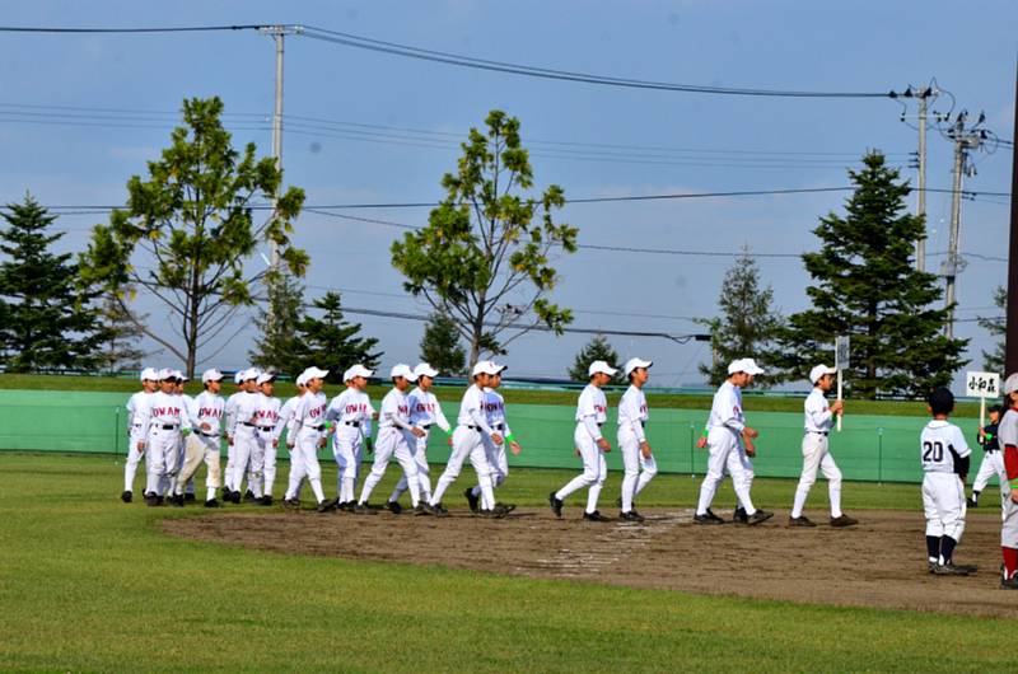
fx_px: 6350
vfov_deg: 6.1
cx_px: 509
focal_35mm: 225
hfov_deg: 9.2
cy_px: 337
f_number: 10
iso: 800
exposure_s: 1/2000
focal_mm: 150
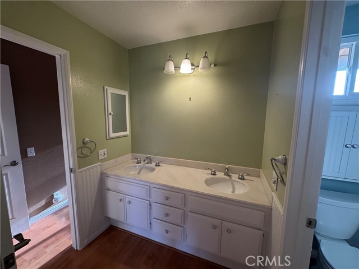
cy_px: 134
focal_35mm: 14
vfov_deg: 85.7
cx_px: 180
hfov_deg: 102.1
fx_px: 145
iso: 200
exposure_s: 1/120
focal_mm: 2.22
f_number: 2.2
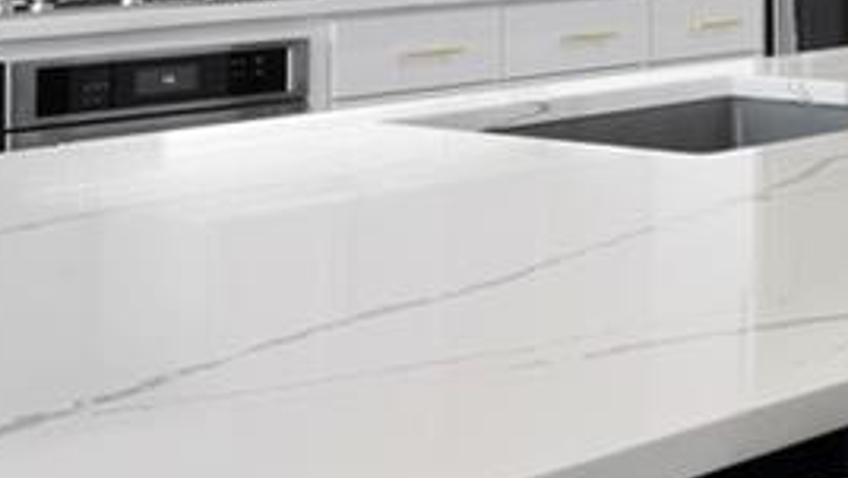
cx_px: 231
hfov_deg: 20.6
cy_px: -206
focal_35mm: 103
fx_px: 2320
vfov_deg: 11.3
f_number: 8
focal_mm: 11
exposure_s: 1/2
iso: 100
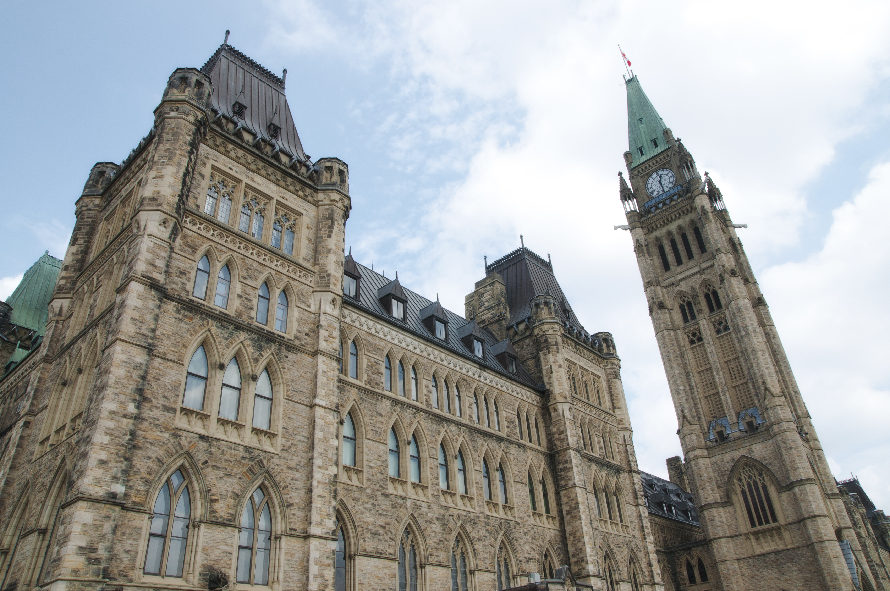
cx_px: 445
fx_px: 630
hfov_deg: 70.5
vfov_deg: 50.3
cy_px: 296
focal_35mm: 26
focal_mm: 17
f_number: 13
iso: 250
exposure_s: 1/200
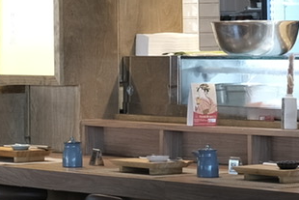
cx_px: 49
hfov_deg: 8.6
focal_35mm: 238
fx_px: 1978
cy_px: -104
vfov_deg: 5.7
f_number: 6.4
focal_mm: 21.5
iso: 160
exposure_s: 1/3
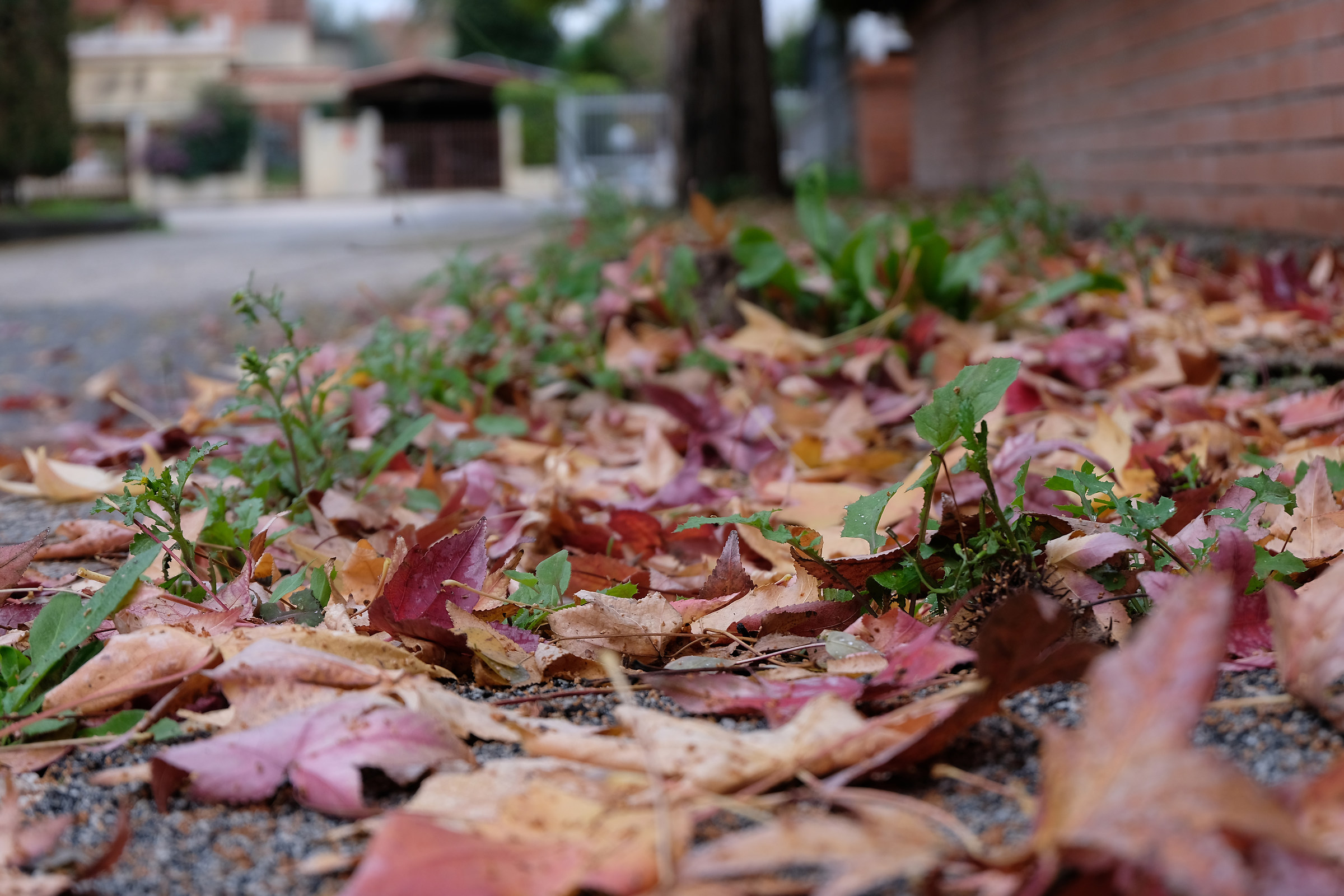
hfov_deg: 27.0
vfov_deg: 18.2
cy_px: 448
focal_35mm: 75
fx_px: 2800
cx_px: 672
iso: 200
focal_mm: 50
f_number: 5.6
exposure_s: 1/105
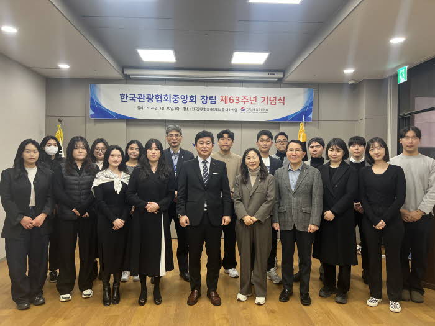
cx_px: 218
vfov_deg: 53.1
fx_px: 327
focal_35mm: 26
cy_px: 163
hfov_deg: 67.3
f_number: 1.5
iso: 125
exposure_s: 1/120
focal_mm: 5.7
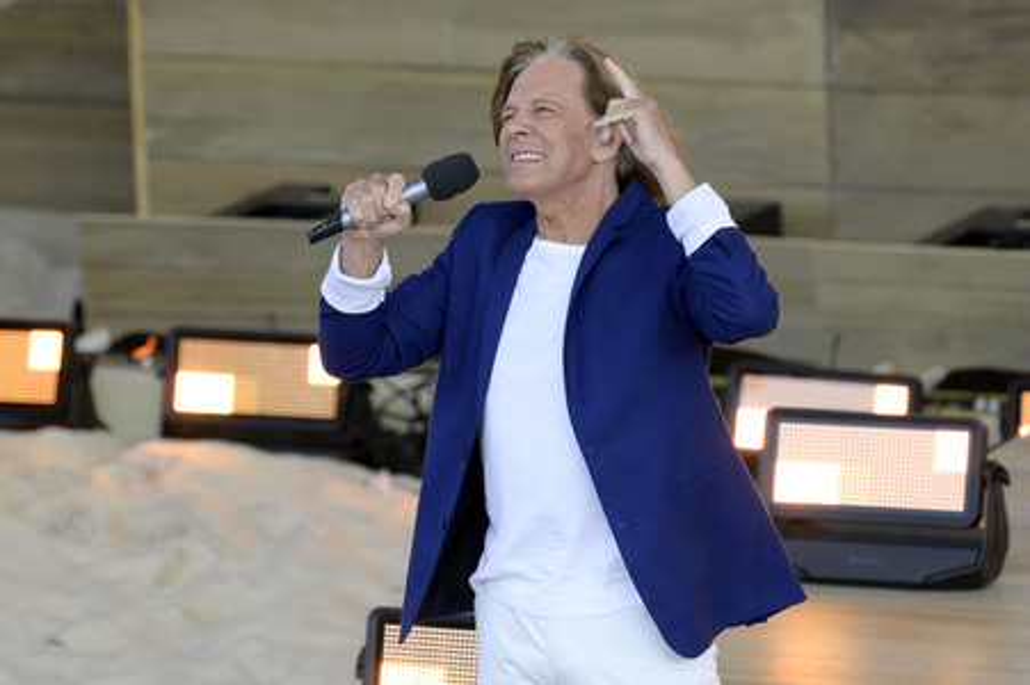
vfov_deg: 2.7
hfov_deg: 4.1
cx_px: 515
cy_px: 342
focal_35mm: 500
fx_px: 14295
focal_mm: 500
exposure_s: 1/640
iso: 1250
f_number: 7.1
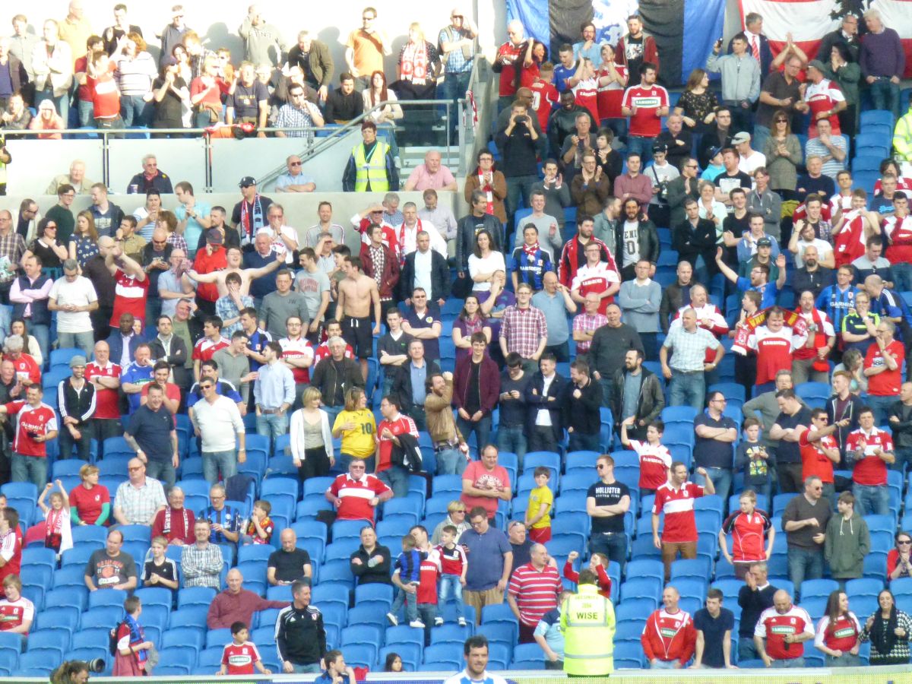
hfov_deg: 4.1
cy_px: 342
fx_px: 12646
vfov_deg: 3.1
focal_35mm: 480
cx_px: 456
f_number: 6.4
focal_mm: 86
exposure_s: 1/640
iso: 1600
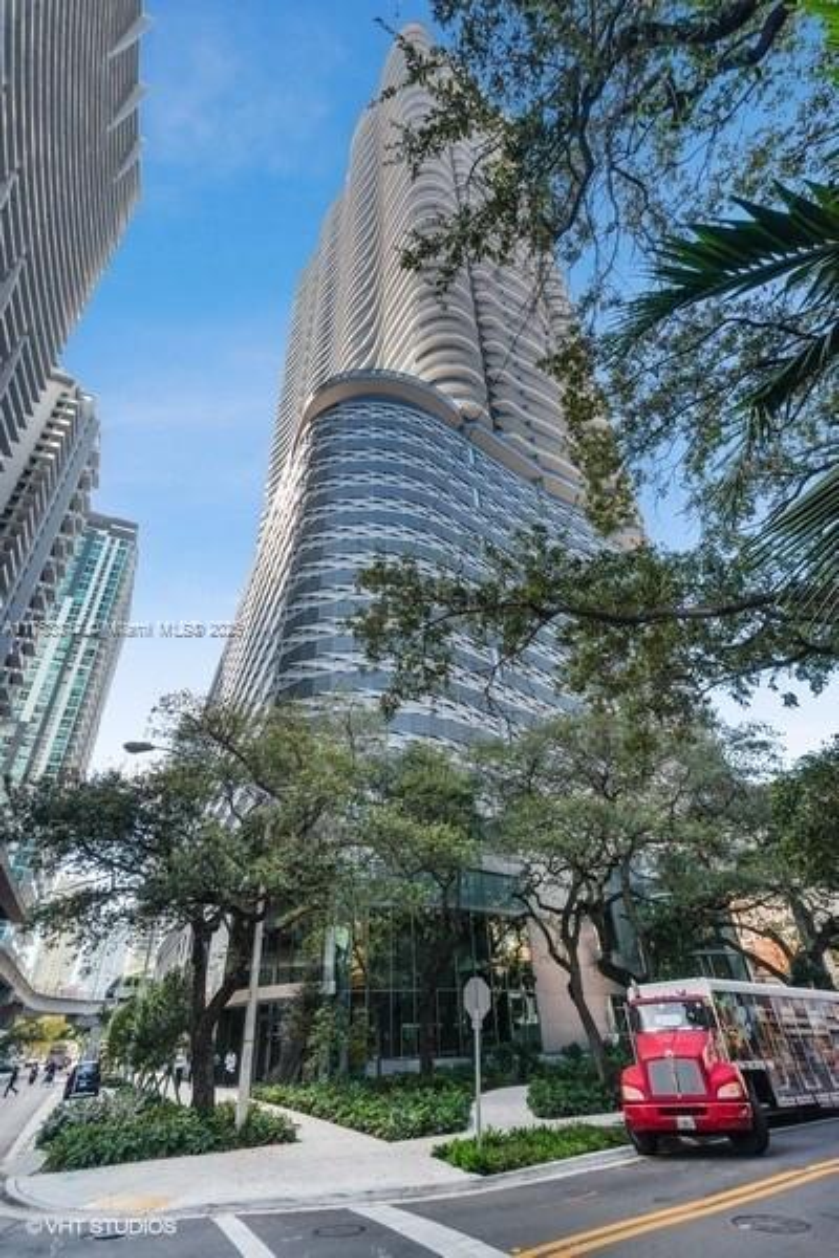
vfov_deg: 93.3
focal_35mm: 17
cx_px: 420
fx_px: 594
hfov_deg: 70.4
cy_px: 629
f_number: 8
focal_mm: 17
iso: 200
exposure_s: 1/160
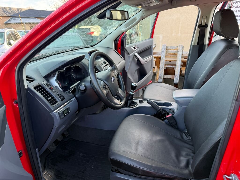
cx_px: 120
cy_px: 90
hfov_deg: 71.6
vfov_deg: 56.8
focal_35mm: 24
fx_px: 166
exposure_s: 1/139
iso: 80
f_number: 1.78
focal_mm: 6.76
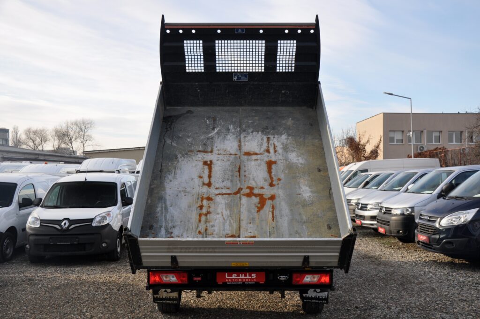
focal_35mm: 38
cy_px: 160
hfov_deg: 51.3
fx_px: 499
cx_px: 240
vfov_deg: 35.4
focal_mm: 25
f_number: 8
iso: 500
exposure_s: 1/250
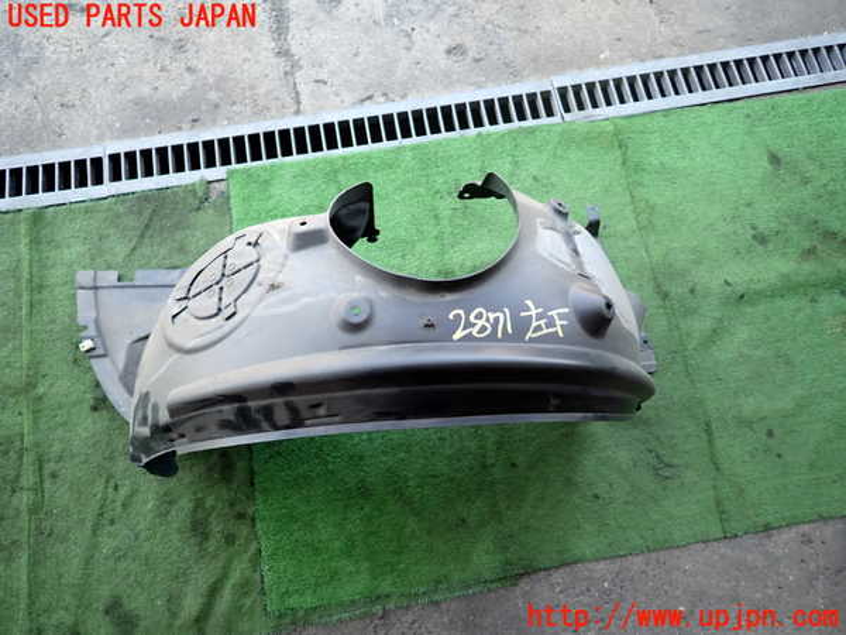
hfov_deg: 69.4
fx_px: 611
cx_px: 423
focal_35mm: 25
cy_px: 318
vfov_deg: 54.9
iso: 100
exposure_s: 1/125
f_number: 2
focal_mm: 4.5
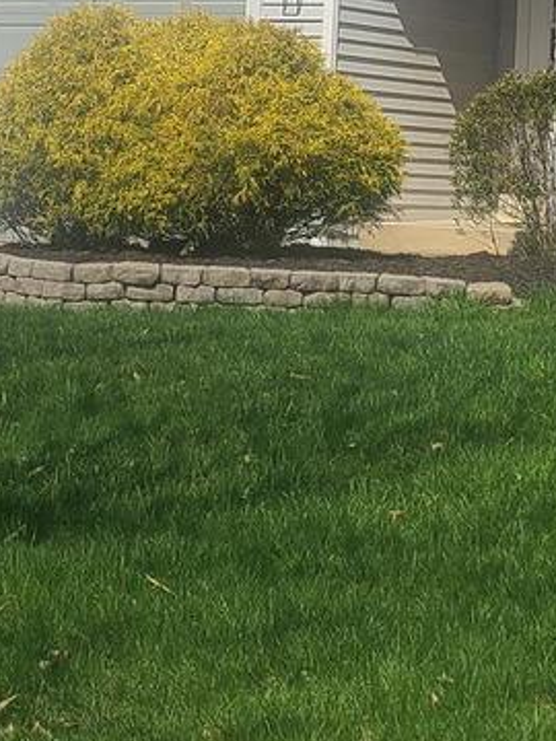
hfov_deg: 13.3
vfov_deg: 17.3
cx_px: 449
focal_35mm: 111
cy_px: -16
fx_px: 2377
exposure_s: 1/4109
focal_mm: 5.4
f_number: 1.8
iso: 40
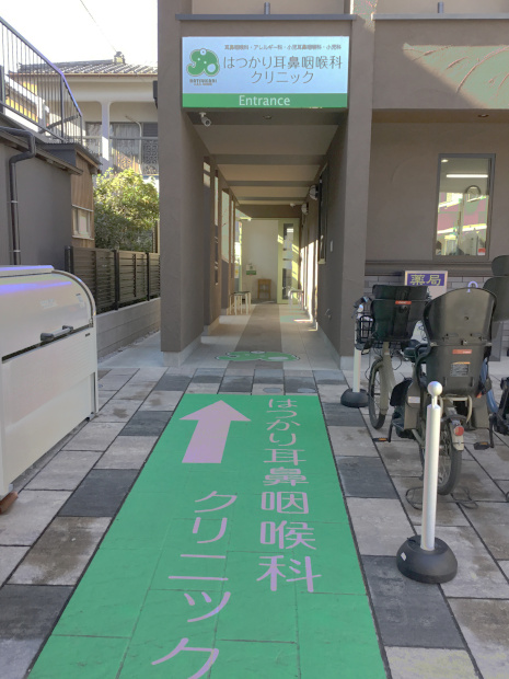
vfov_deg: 58.4
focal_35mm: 31
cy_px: 340
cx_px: 254
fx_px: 608
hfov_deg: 45.4
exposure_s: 1/120
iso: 32
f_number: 2.4
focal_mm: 3.3
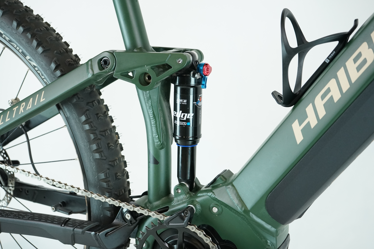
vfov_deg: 27.0
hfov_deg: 39.6
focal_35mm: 50
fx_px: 519
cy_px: 124
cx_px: 187
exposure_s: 1/200
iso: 2000
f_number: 5.6
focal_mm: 50
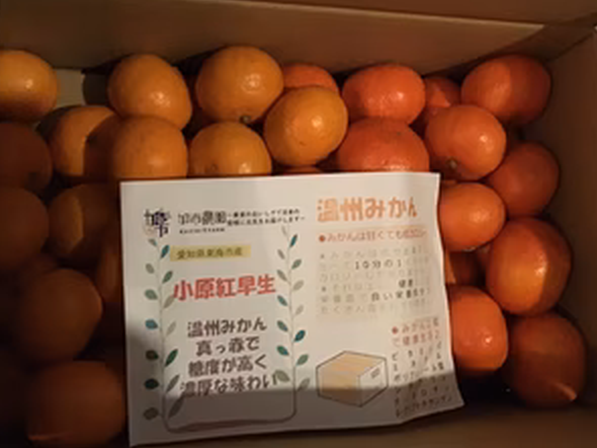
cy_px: 168
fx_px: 724
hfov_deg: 44.8
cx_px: 283
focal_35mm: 42
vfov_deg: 34.2
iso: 640
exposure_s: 1/15
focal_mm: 3.3
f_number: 2.4
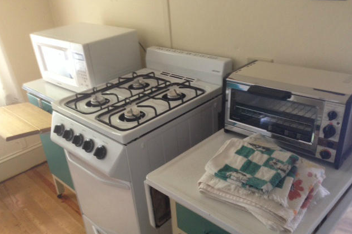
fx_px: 342
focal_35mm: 35
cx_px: 173
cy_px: 132
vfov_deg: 37.8
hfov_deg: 54.5
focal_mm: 4.12
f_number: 2.4
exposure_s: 1/20
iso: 125
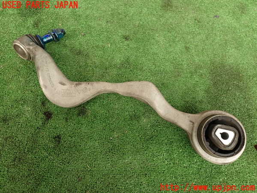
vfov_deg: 54.9
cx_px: 128
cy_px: 96
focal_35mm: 25
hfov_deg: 69.4
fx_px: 186
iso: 100
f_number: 2.8
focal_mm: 4.5
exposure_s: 1/80
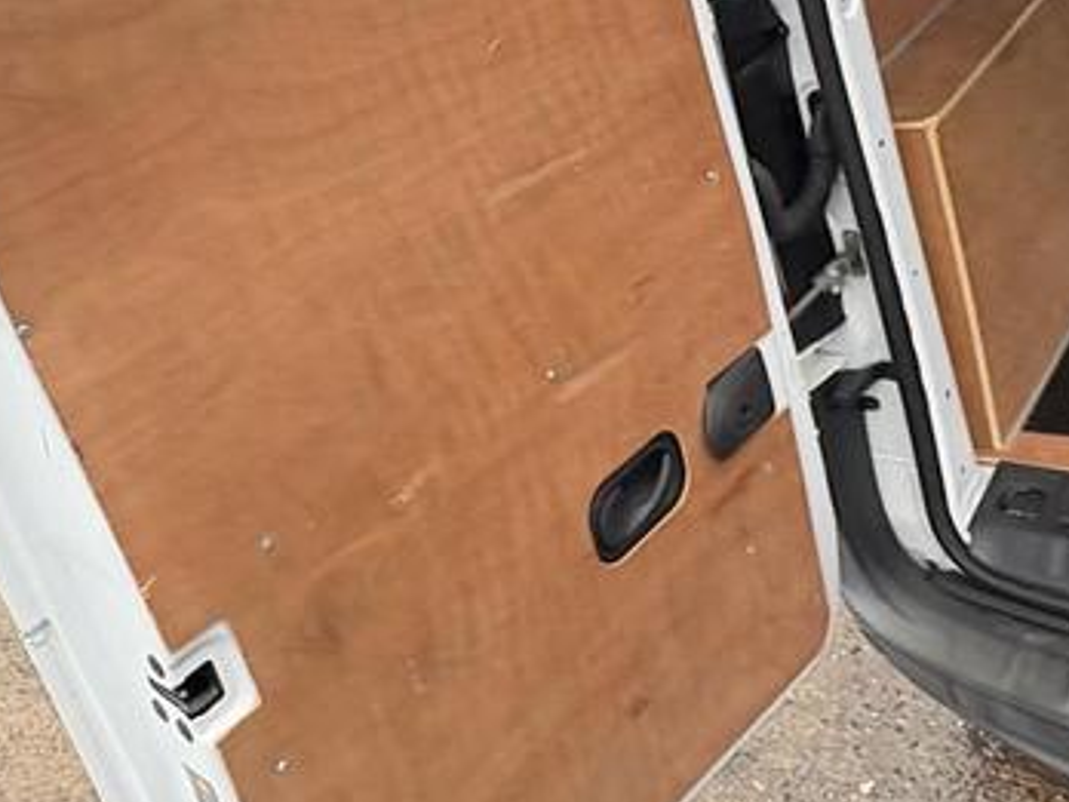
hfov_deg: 51.2
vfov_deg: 38.5
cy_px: 187
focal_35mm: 36
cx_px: 452
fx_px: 1112
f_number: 2.2
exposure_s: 1/130
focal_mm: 2.22
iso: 80
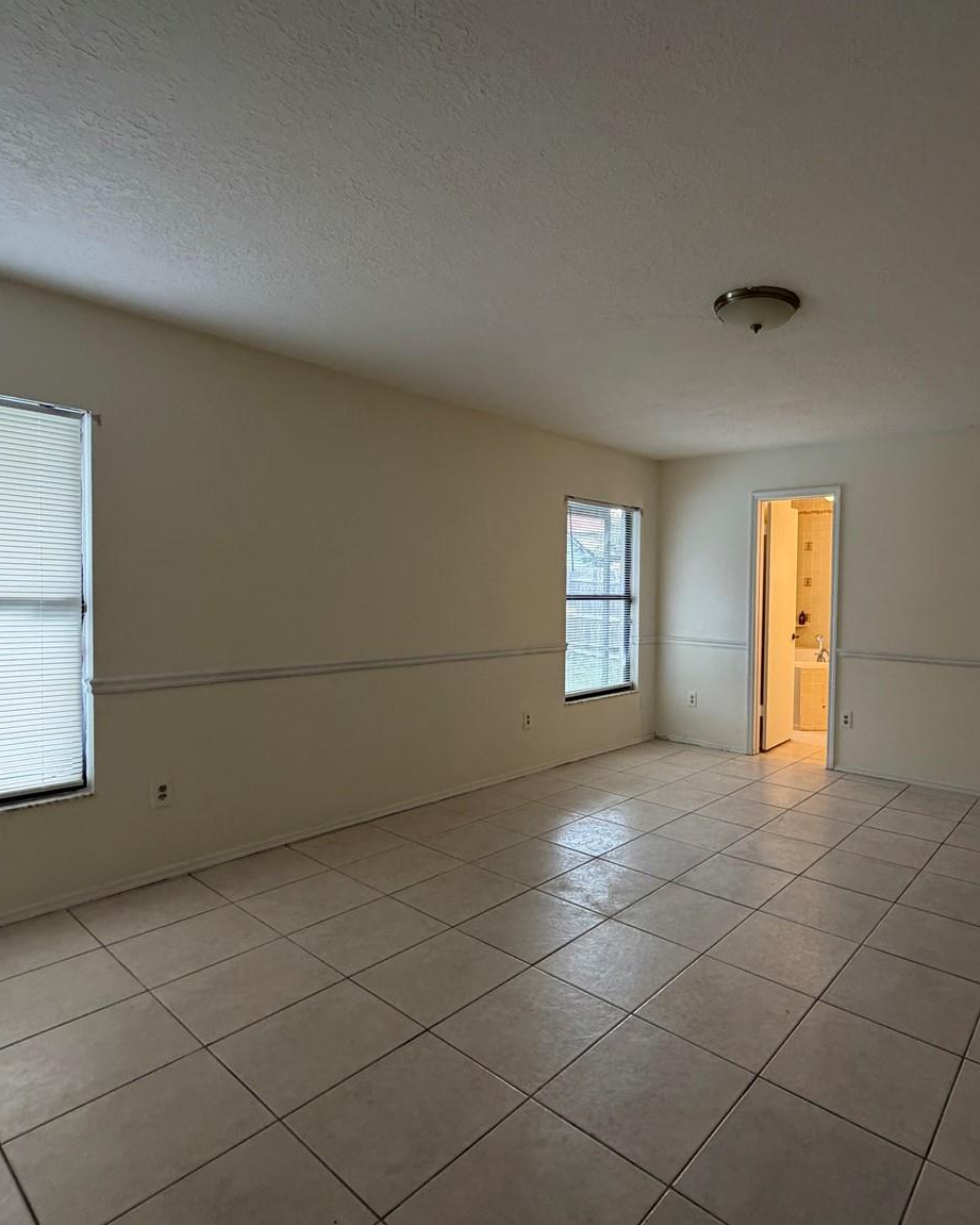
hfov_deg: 69.1
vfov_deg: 83.3
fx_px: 689
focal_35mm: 19
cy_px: 603
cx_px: 642
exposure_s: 1/121
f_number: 2.2
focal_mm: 2.22
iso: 320
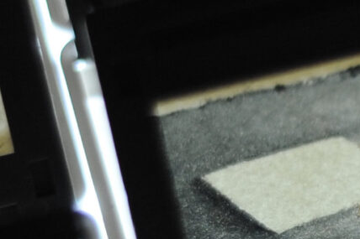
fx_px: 2919
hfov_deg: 6.9
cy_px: 221
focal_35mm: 292
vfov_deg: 4.7
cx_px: 675
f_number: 2.2
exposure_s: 1/640
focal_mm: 50
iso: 640
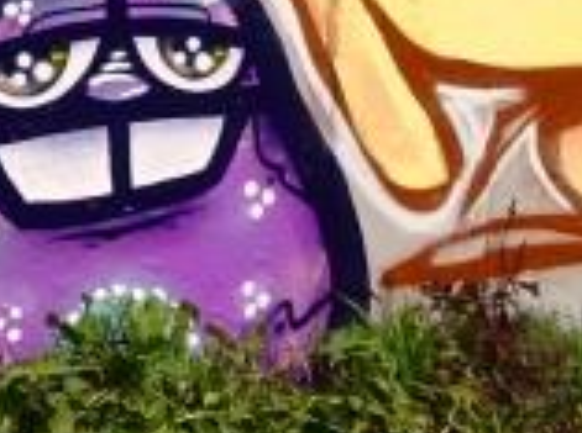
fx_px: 2634
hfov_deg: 11.4
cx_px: -571
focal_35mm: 157
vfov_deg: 9.2
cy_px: -229
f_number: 4
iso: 80
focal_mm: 4.1
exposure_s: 1/1000
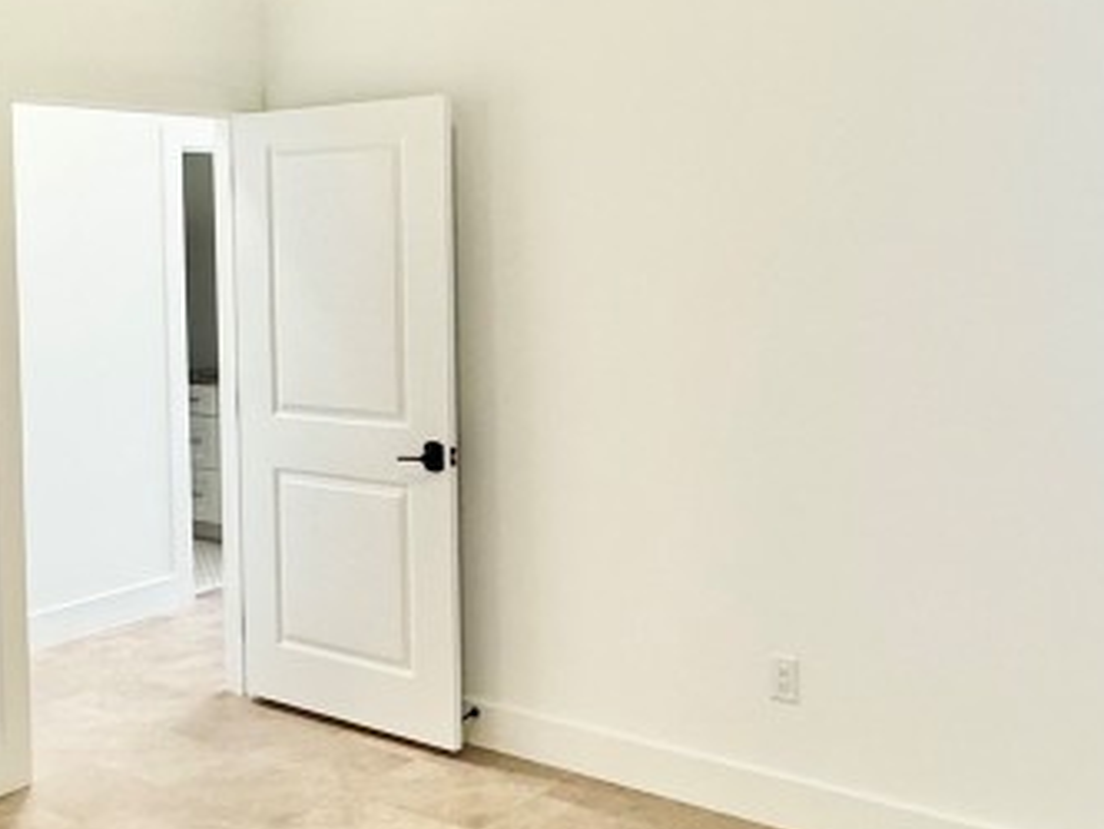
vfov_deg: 33.3
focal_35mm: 43
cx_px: 408
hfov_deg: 43.5
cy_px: 272
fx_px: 1372
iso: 250
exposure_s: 1/60
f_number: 2.2
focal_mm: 2.22
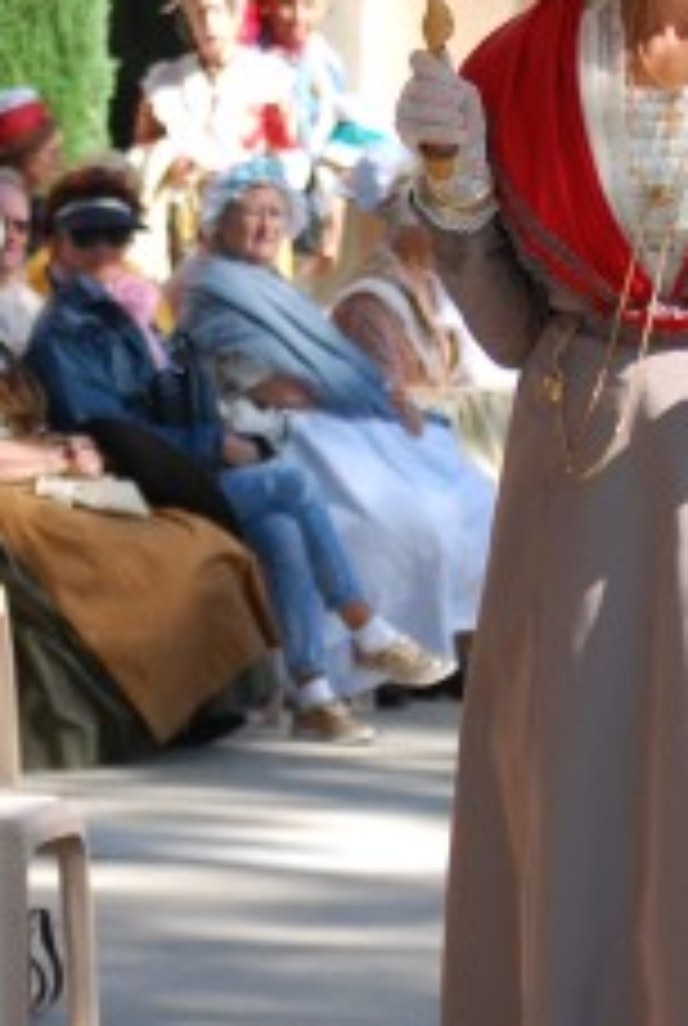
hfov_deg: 4.8
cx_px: 614
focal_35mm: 286
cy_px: 436
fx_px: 8161
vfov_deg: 7.2
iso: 200
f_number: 5
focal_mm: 68
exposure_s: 1/400
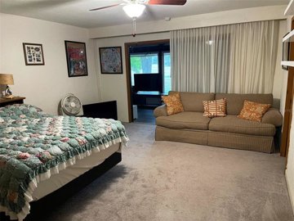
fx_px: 212
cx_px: 147
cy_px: 110
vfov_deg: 54.9
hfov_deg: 69.4
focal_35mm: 25
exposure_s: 1/40
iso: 500
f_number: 1.6
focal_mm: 5.1
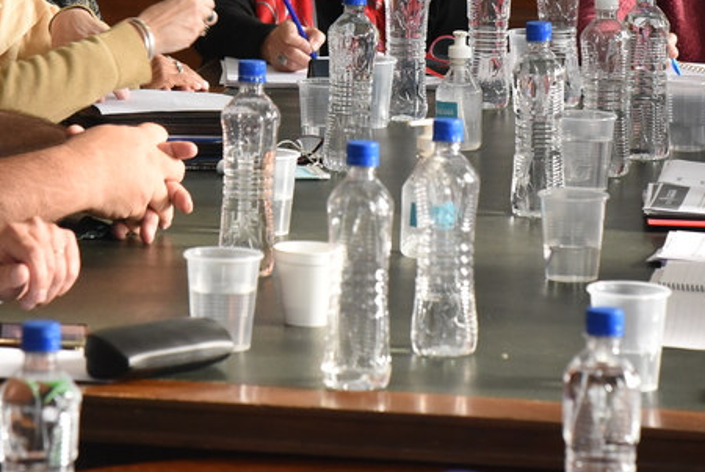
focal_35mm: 216
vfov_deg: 6.4
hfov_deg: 9.5
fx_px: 4234
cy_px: -25
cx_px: 338
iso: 3200
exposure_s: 1/125
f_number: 7.1
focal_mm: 95
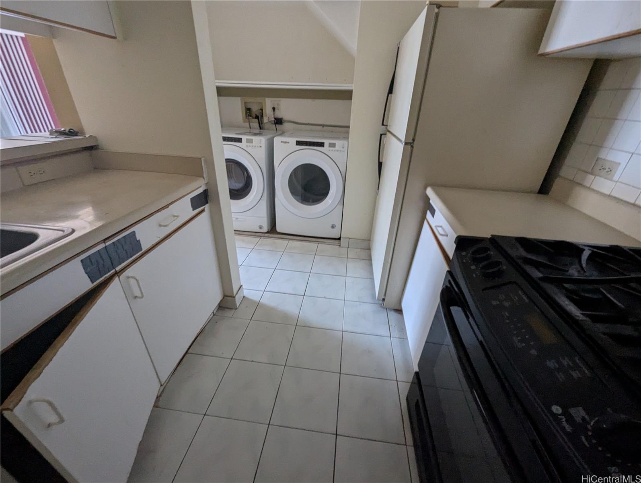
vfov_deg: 90.1
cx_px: 320
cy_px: 242
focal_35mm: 13
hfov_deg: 106.1
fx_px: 241
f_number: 2.2
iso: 352
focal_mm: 1.95
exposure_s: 1/23.8
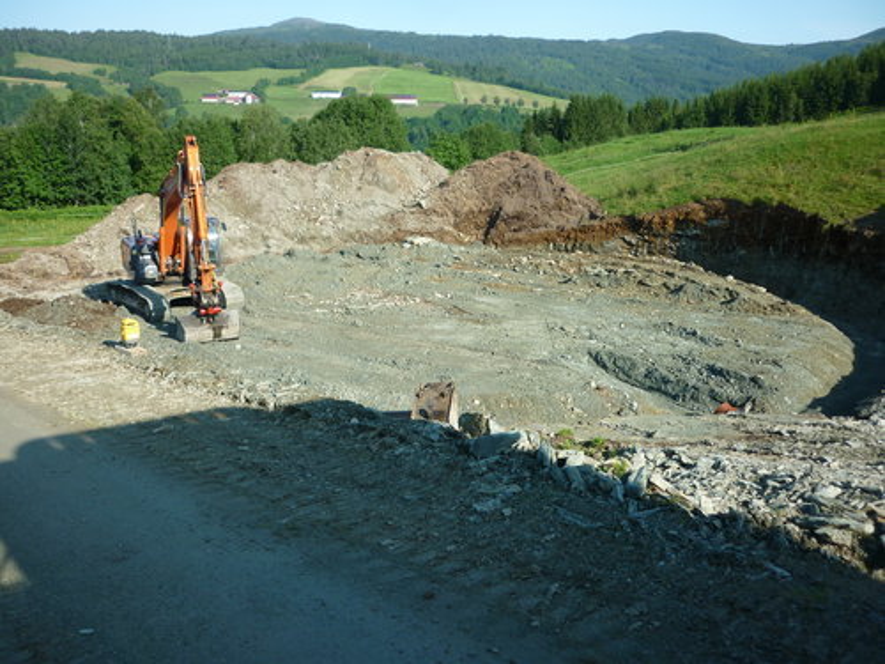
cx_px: 442
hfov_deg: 55.4
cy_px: 332
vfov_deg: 42.9
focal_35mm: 33
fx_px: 844
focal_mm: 5.5
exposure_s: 1/640
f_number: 2.8
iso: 80
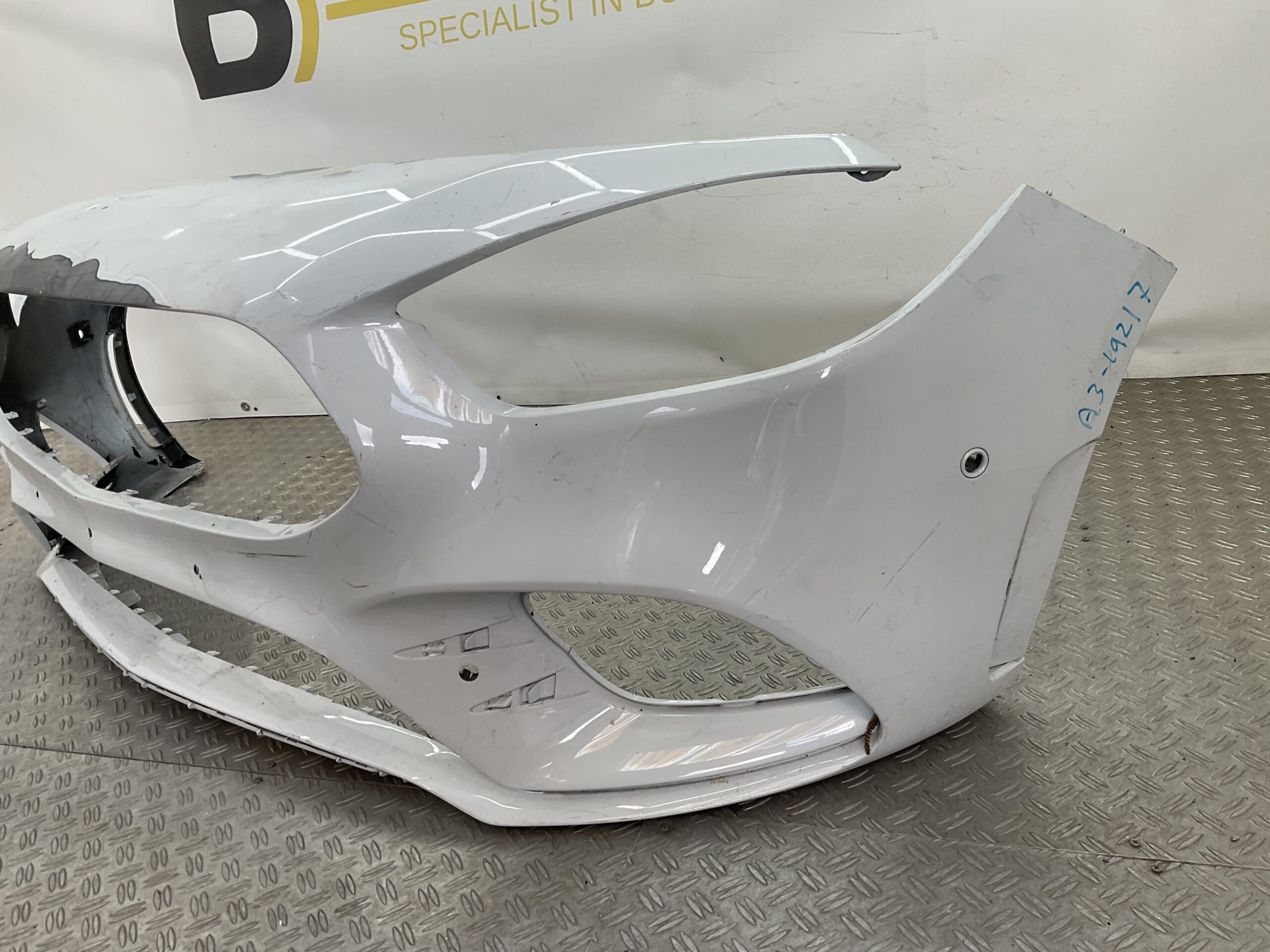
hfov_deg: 61.7
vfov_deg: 48.2
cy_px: 476
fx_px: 1064
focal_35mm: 29
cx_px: 635
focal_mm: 3
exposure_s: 1/134
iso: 16
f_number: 1.8
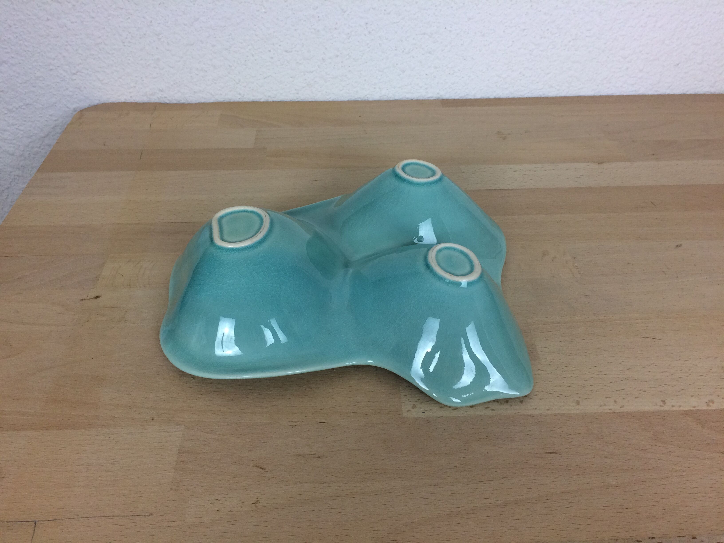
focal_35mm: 29
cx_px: 362
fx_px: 607
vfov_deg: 48.2
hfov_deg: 61.7
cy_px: 272
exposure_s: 1/100
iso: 64
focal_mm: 4.15
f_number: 2.2
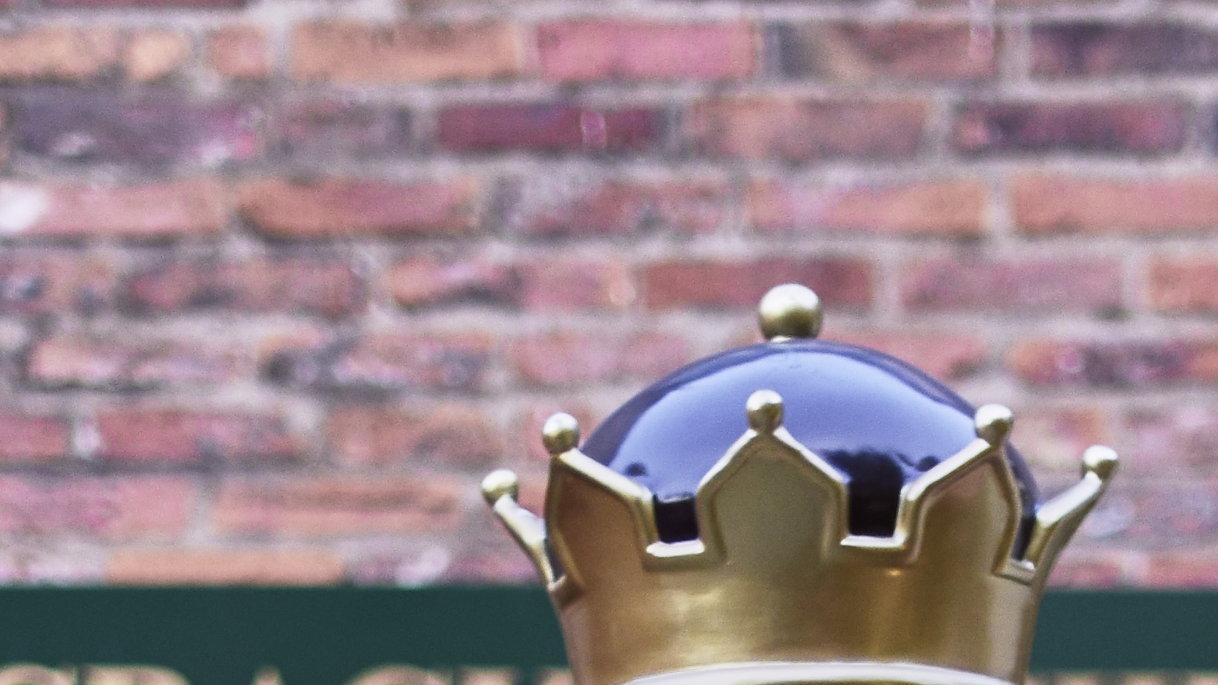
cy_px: 1981
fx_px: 7266
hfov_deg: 9.5
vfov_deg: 5.1
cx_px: 1062
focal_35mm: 225
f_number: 1.8
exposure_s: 1/125
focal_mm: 50
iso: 500
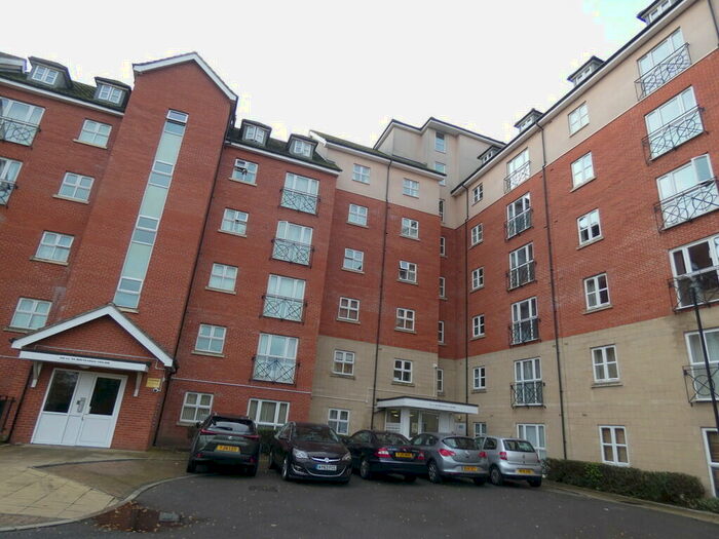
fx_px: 415
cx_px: 360
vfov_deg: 66.0
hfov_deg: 81.7
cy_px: 270
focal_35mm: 20
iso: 80
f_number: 2.8
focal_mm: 3.6
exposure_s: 1/400
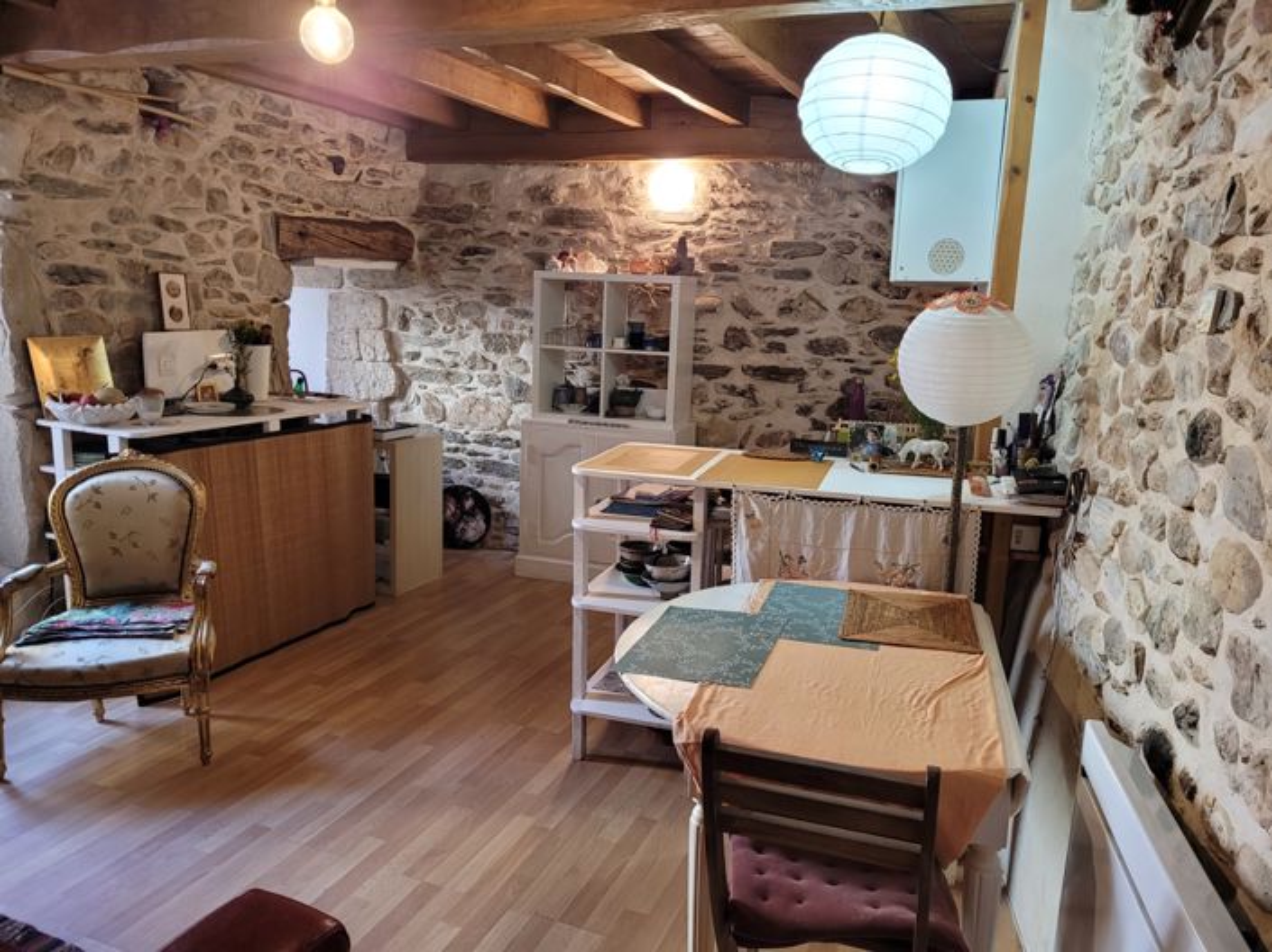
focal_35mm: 26
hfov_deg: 67.3
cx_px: 636
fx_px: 955
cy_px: 476
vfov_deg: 53.0
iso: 250
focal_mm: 5.4
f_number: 1.8
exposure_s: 1/50
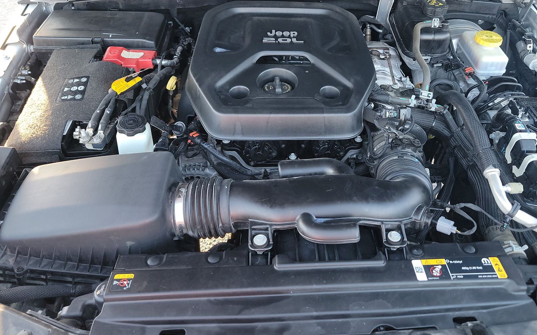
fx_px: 439
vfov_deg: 41.3
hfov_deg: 62.8
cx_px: 293
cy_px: 113
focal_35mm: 30
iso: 287
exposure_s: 1/59
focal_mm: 6.7
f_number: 1.8
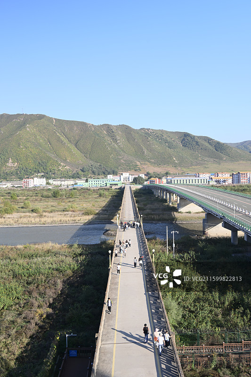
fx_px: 387
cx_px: 126
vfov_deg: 51.9
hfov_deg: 35.9
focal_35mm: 37
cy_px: 188
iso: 100
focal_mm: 37
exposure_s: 1/50
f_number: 7.1
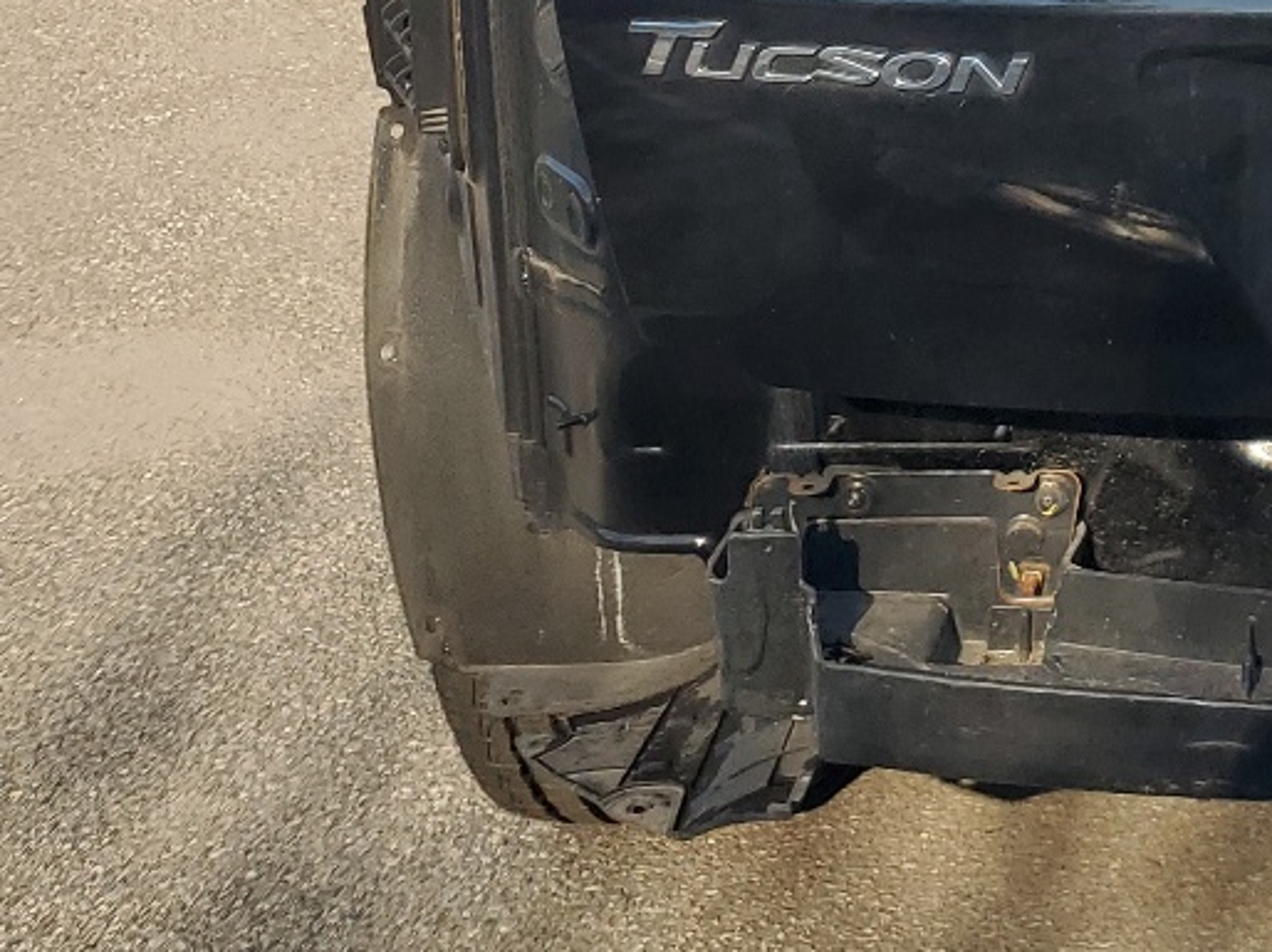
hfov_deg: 21.7
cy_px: -368
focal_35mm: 81
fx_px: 2975
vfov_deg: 16.9
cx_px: 1665
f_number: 1.5
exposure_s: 1/1667
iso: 50
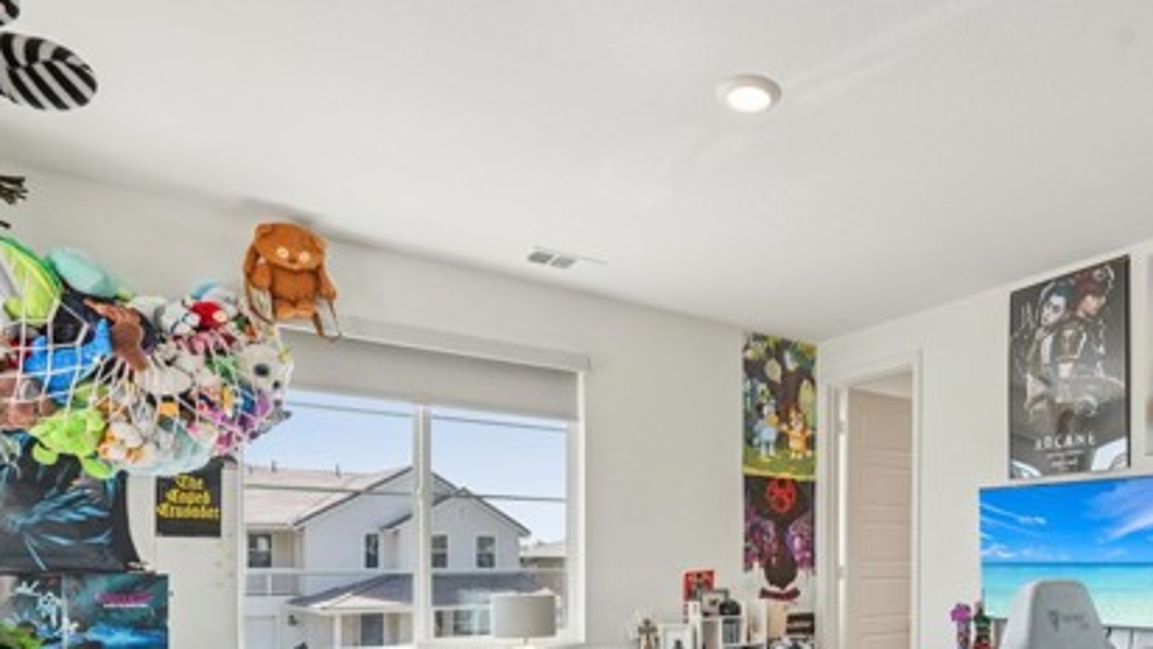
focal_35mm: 26
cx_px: 786
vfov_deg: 41.2
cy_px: 573
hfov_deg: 69.4
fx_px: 795
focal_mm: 16
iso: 400
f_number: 8
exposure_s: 1/45
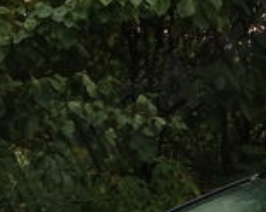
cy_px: 605
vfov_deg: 8.2
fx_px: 1298
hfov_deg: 11.5
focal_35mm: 165
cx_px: 314
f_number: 1.8
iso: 25
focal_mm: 3.98
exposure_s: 1/50
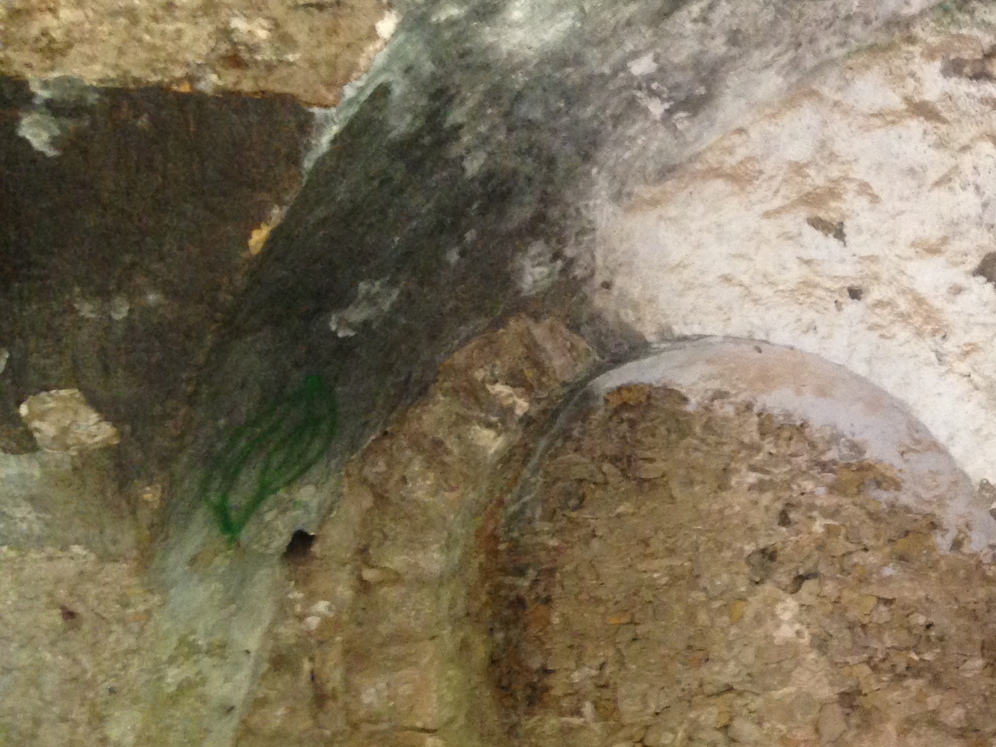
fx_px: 2072
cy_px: 414
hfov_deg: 25.2
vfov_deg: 20.4
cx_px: 1085
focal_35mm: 72
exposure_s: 1/20
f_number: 2.4
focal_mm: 4.12
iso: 250
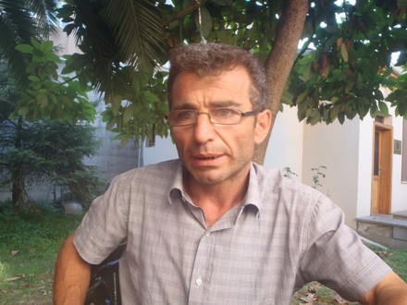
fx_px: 329
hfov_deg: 63.4
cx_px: 204
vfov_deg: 49.7
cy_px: 152
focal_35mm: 28
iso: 100
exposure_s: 1/40
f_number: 3.5
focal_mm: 5
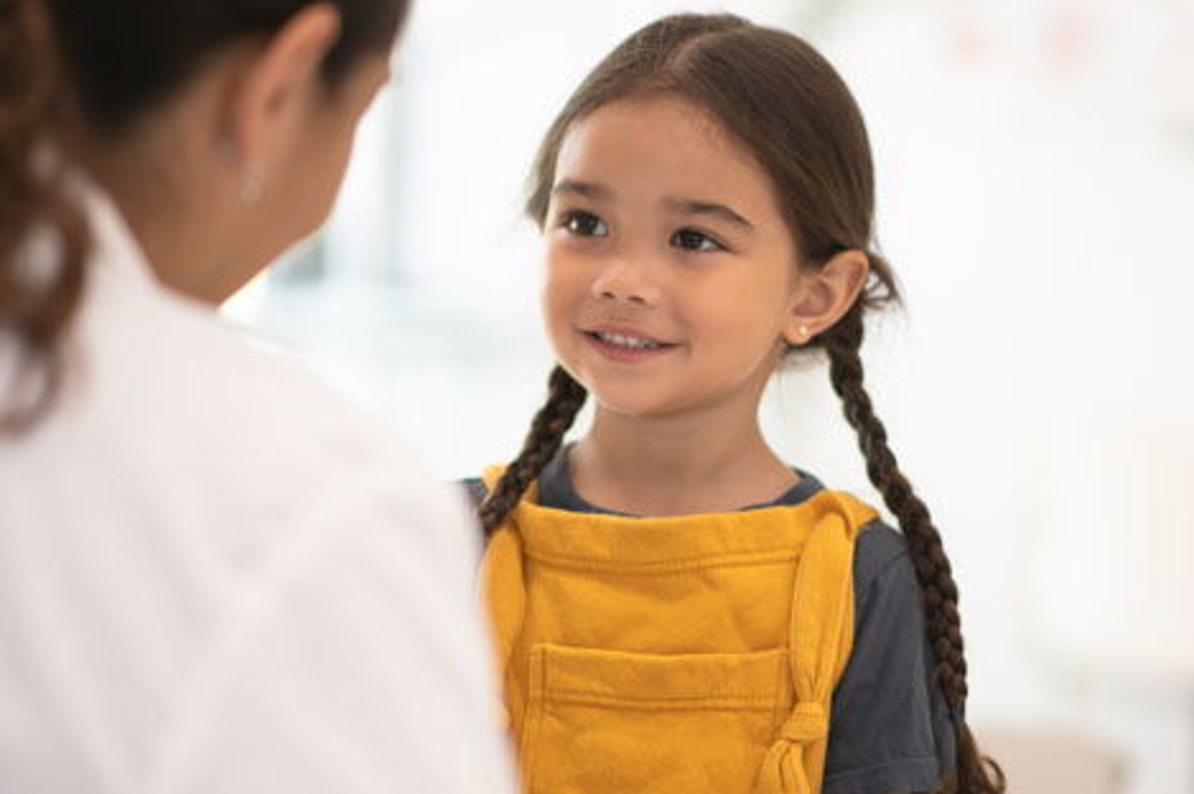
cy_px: 464
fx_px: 4806
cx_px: 664
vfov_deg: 9.4
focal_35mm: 145
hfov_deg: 14.2
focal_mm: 85
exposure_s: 1/400
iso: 250
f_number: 1.8
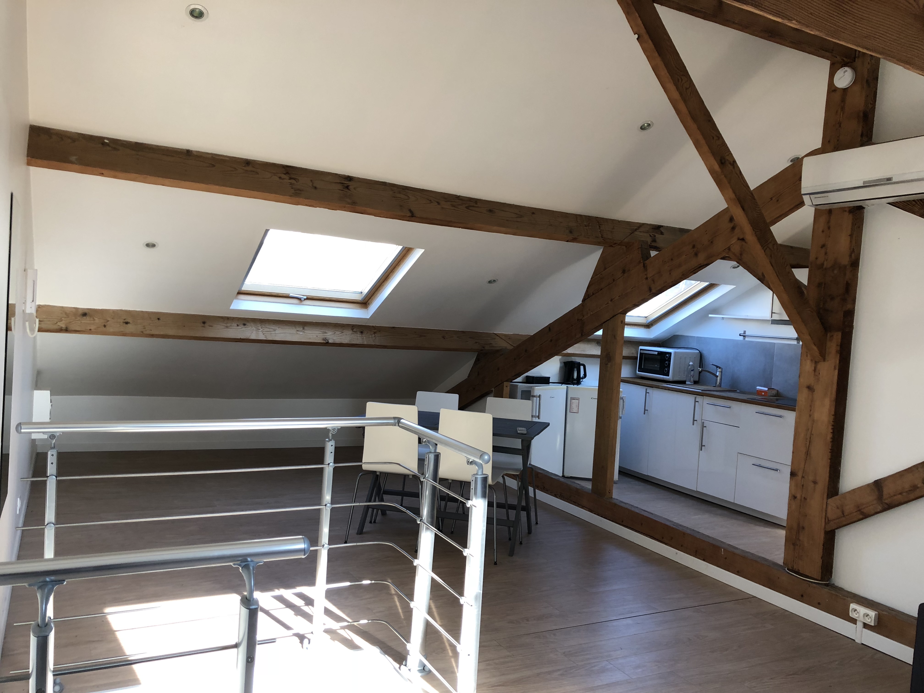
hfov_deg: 63.4
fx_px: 747
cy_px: 346
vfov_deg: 49.7
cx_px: 462
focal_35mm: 28
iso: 25
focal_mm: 3.99
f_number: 1.8
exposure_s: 1/50
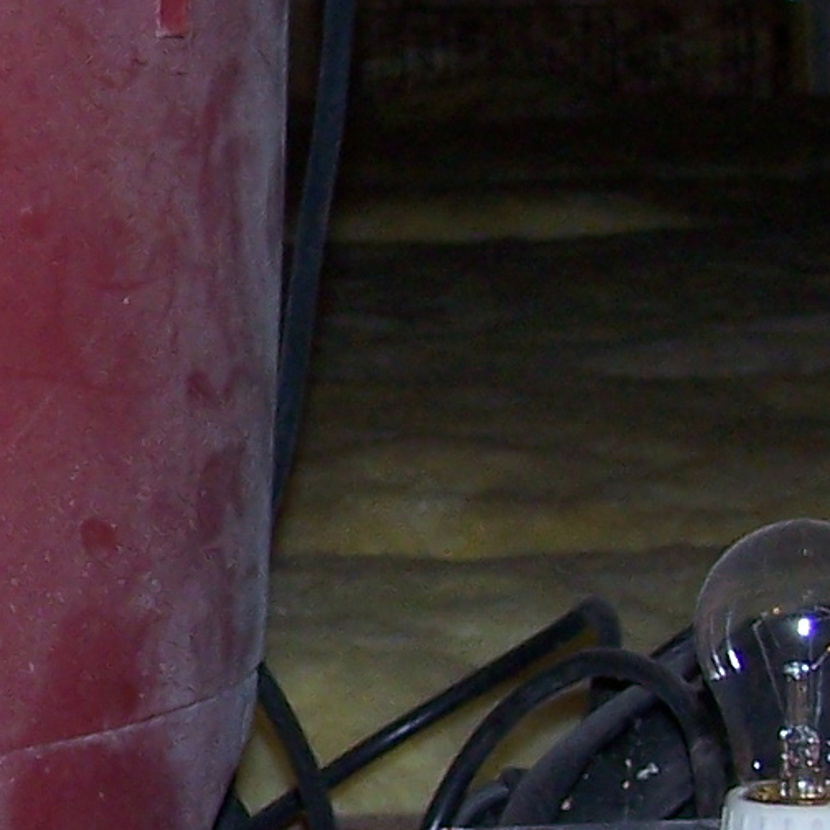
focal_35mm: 172
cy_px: 515
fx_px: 4666
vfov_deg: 10.2
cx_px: -393
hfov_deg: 9.9
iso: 140
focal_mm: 6.3
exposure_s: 1/60
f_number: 2.8
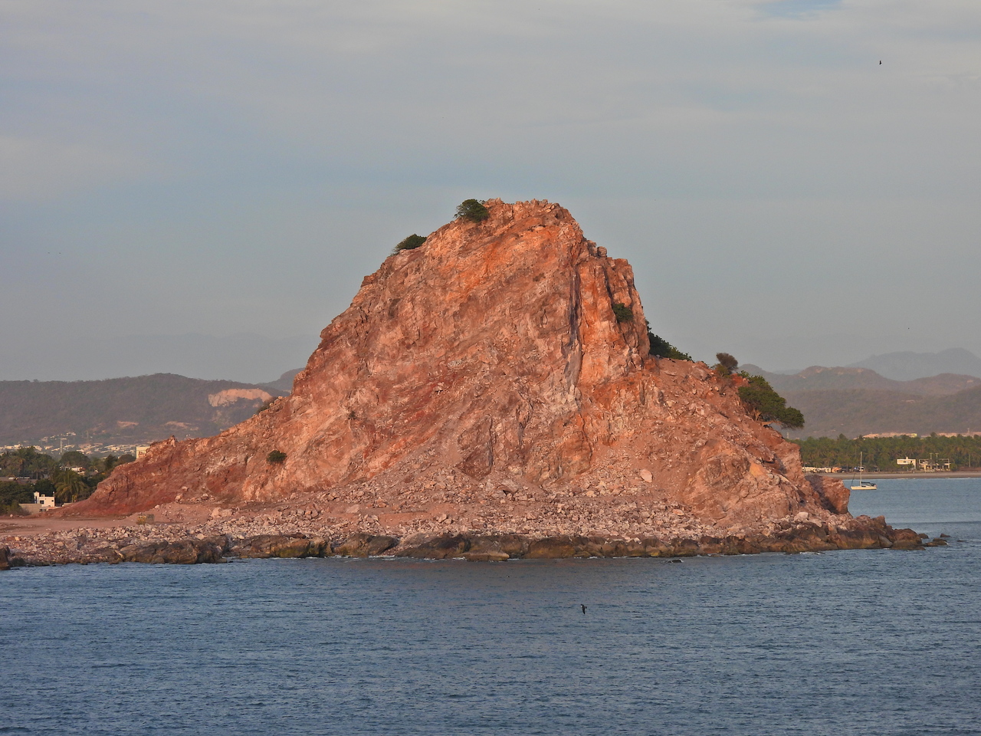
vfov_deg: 11.0
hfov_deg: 14.6
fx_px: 3826
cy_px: 368
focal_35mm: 135
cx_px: 490
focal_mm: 24.1
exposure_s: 1/400
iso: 100
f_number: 4
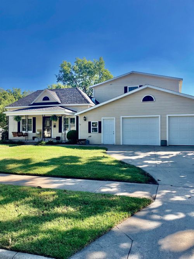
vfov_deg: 63.5
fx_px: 209
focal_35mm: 28
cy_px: 130
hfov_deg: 49.7
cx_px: 97
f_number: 1.8
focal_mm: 3.99
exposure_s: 1/917
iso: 32
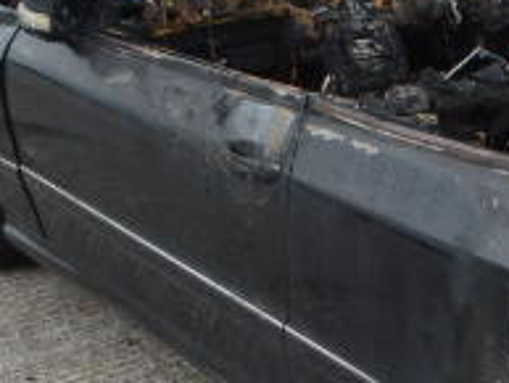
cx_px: 670
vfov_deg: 15.4
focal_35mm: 93
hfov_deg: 19.4
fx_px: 1368
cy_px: 446
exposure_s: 1/80
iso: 125
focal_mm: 5
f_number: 3.9
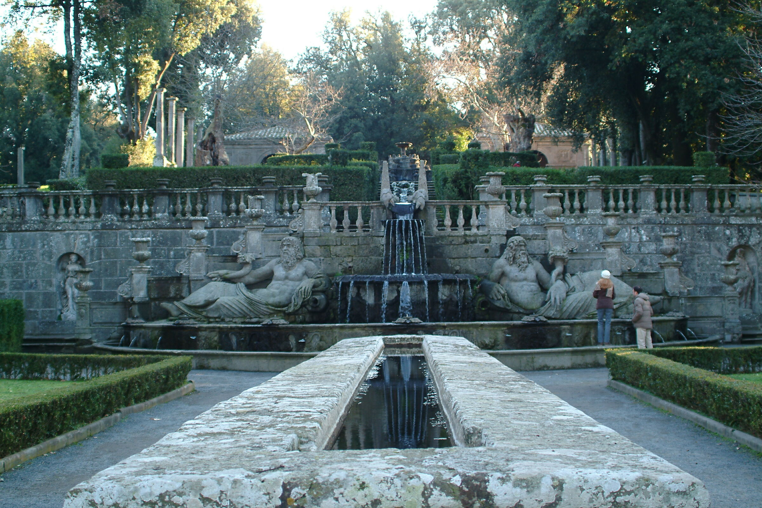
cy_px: 254
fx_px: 1111
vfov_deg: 25.8
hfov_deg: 37.9
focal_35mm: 52
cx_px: 381
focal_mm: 35
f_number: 4
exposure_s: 1/90
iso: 200
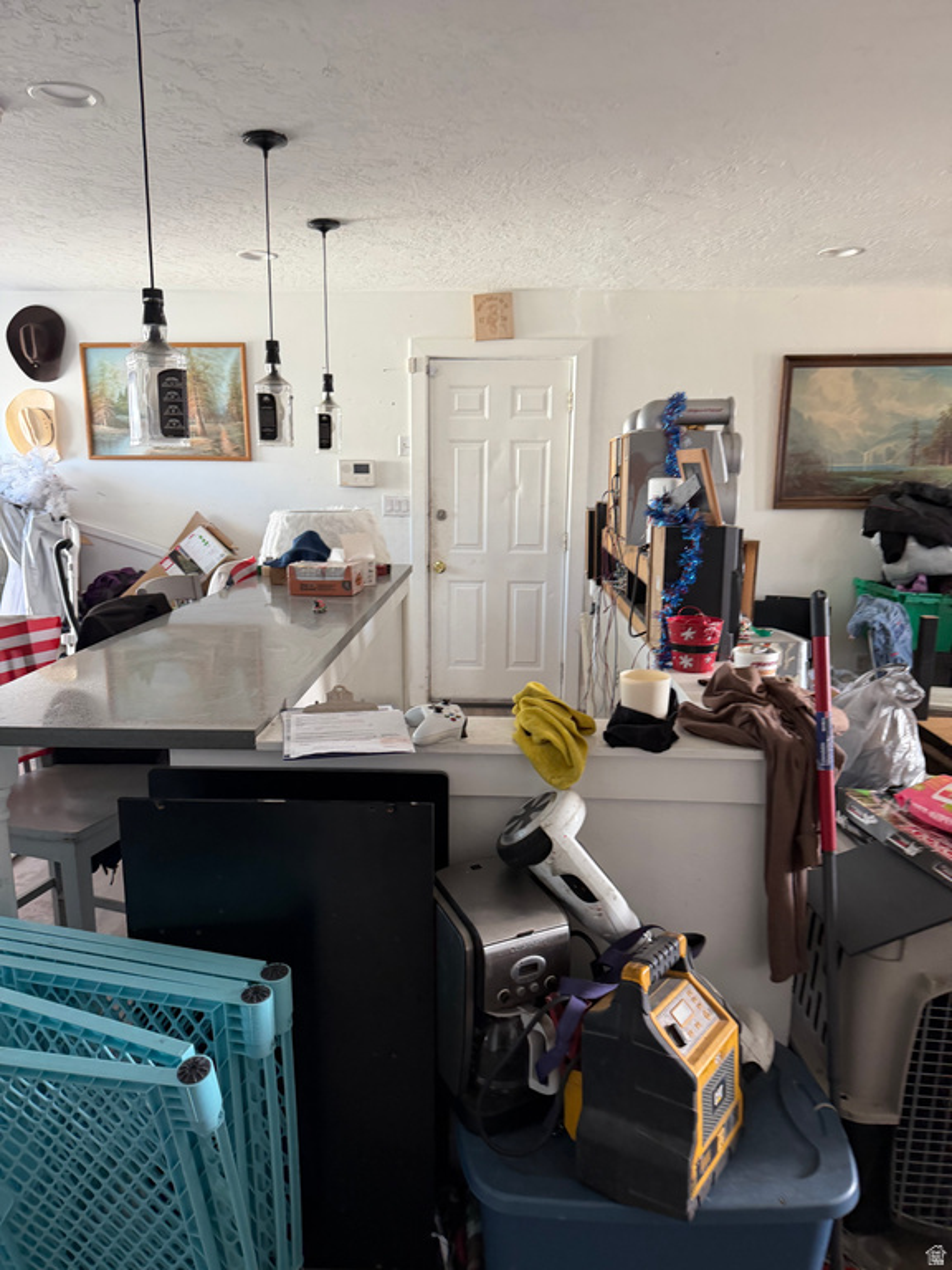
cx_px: 476
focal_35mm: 24
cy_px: 635
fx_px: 880
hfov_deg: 56.8
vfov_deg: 71.6
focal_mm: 6.76
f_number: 1.78
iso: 200
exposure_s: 1/105
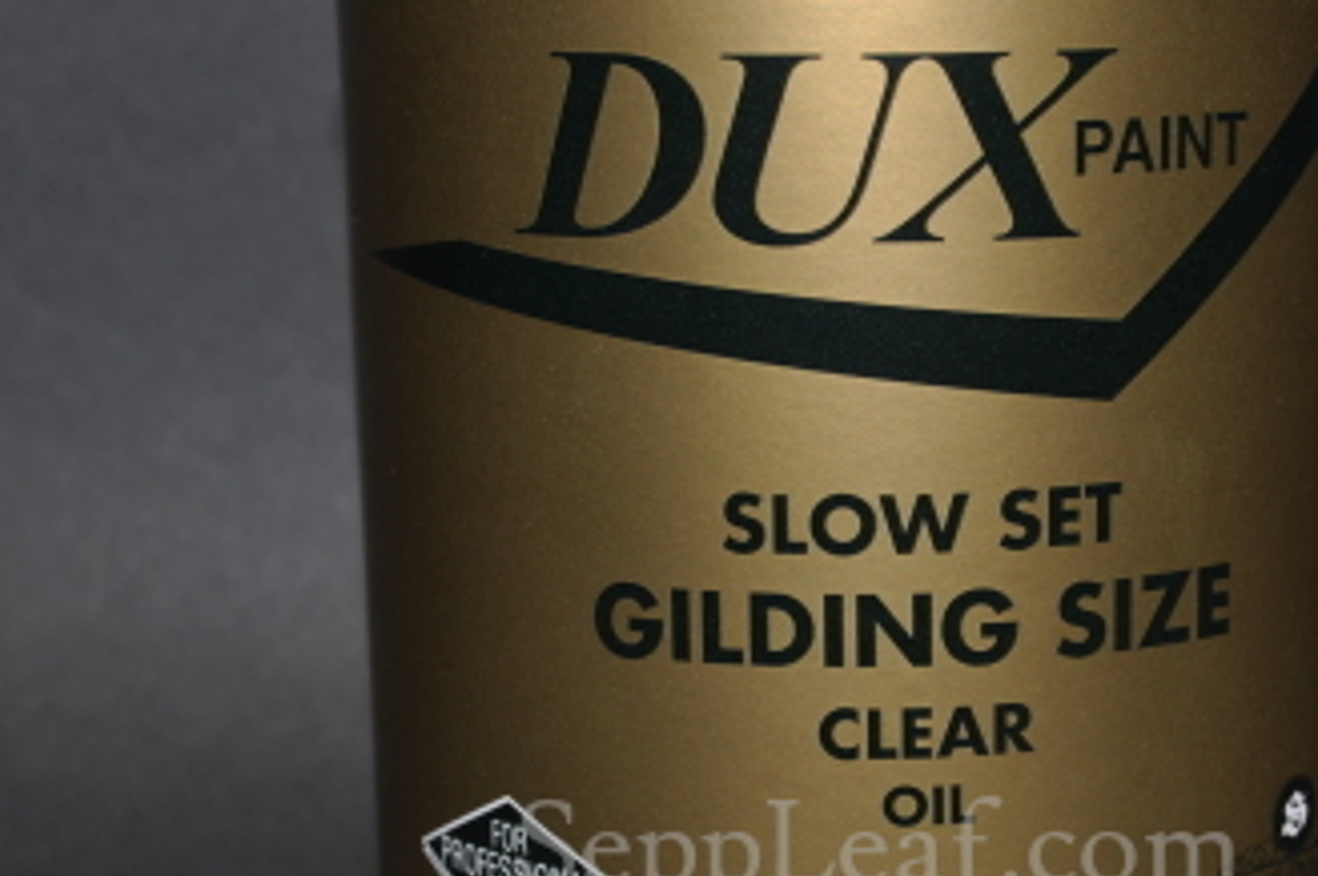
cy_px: 546
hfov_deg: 23.0
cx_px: 880
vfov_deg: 15.5
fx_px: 3219
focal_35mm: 88
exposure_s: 1/125
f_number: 9
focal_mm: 32
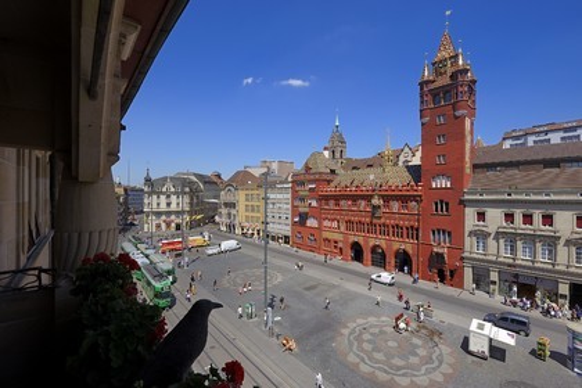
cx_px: 291
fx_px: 226
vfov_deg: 81.2
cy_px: 194
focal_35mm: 14
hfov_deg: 104.3
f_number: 14
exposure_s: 1/160
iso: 200
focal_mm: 14
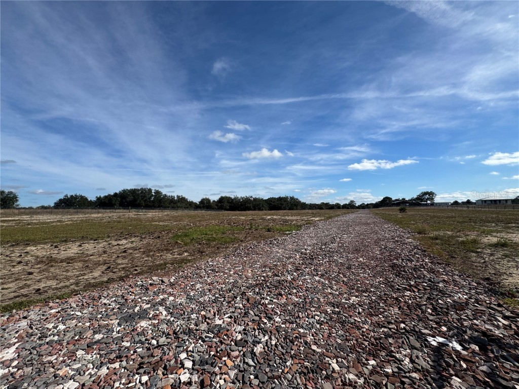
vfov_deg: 85.7
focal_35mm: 14
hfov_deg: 102.1
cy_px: 194
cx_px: 260
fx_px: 210
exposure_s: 1/3390
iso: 50
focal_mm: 2.22
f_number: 2.2
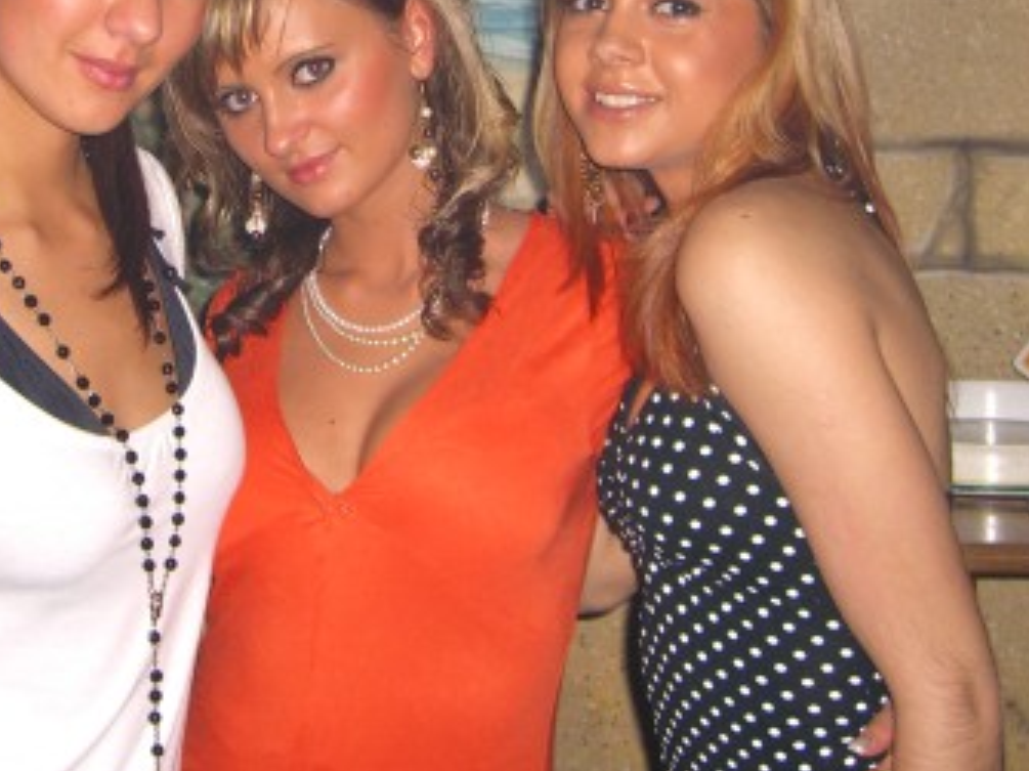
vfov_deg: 21.2
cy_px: 86
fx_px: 2021
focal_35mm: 68
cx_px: 298
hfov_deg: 28.3
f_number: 2.8
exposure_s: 1/60
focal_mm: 7.9
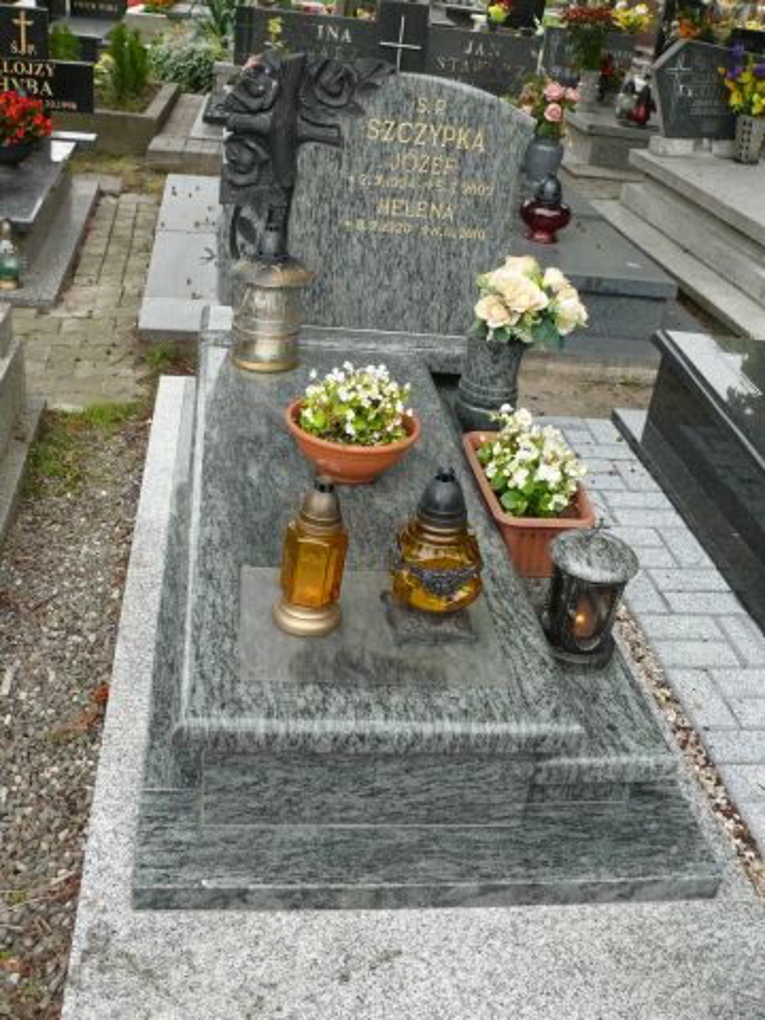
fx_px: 1031
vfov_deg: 52.6
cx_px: 382
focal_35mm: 35
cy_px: 510
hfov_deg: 40.7
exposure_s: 1/100
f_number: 3.6
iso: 100
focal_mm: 7.4
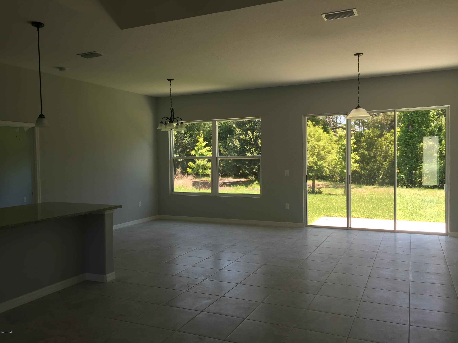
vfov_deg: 48.2
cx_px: 229
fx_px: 384
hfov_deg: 61.7
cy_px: 172
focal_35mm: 29
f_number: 2.2
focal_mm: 4.15
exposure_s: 1/120
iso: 32
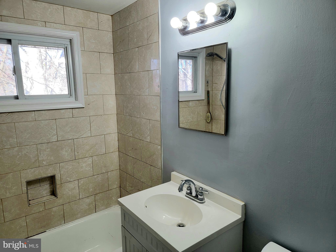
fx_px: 233
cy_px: 126
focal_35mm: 24
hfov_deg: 71.6
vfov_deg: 56.8
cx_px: 168
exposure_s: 1/120
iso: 100
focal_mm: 6.7
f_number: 1.8
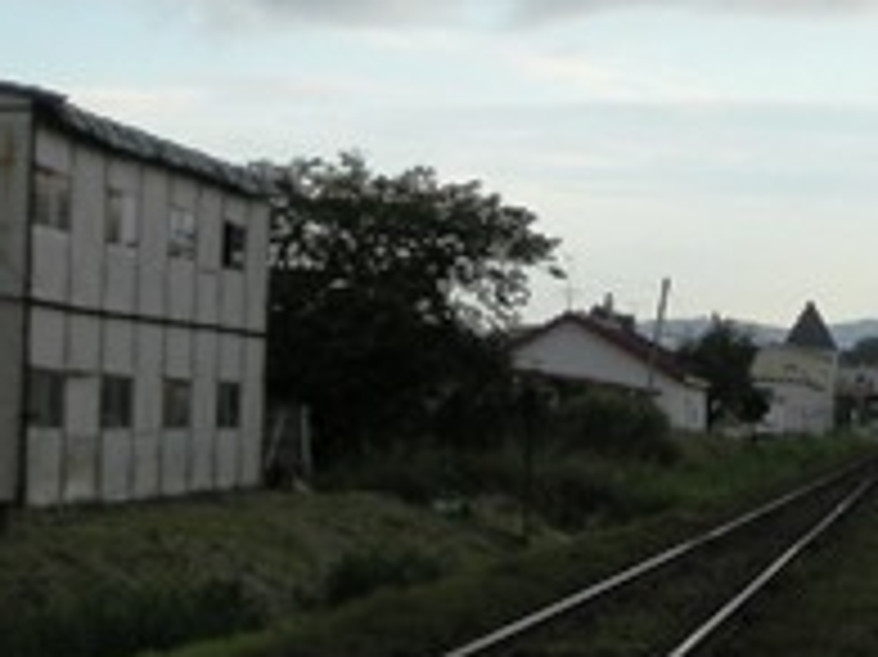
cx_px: 590
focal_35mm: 115
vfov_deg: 12.7
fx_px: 2915
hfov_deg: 17.1
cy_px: 22
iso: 50
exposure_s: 1/472
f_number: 2.8
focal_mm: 5.7
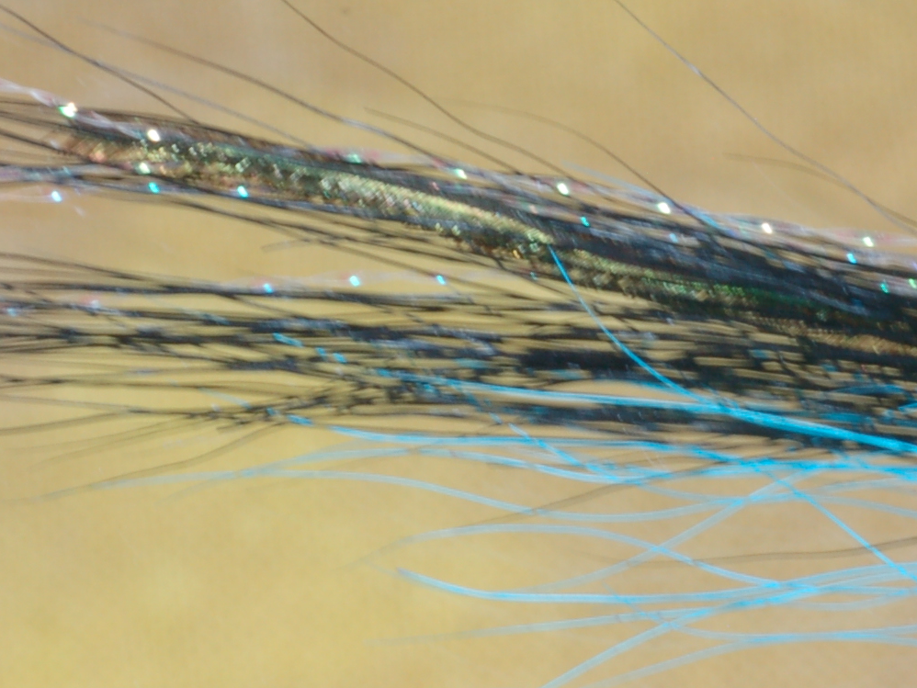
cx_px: 850
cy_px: 321
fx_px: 8055
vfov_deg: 4.9
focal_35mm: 304
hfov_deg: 6.5
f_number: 22
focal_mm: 70
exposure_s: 1/2.5
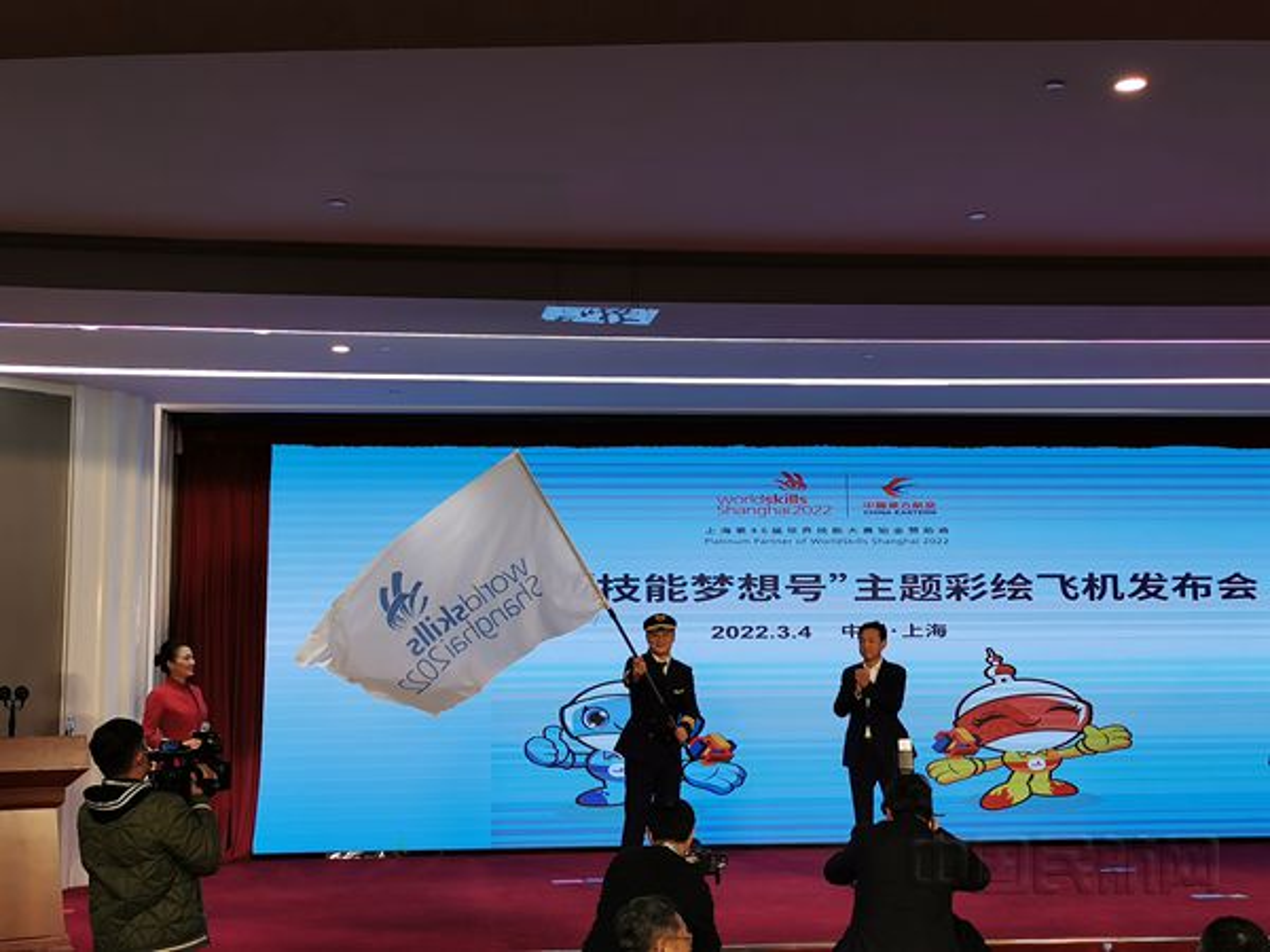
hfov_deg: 42.1
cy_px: 476
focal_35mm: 45
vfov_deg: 32.2
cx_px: 635
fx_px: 1651
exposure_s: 1/260
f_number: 1.8
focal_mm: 5.58
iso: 50
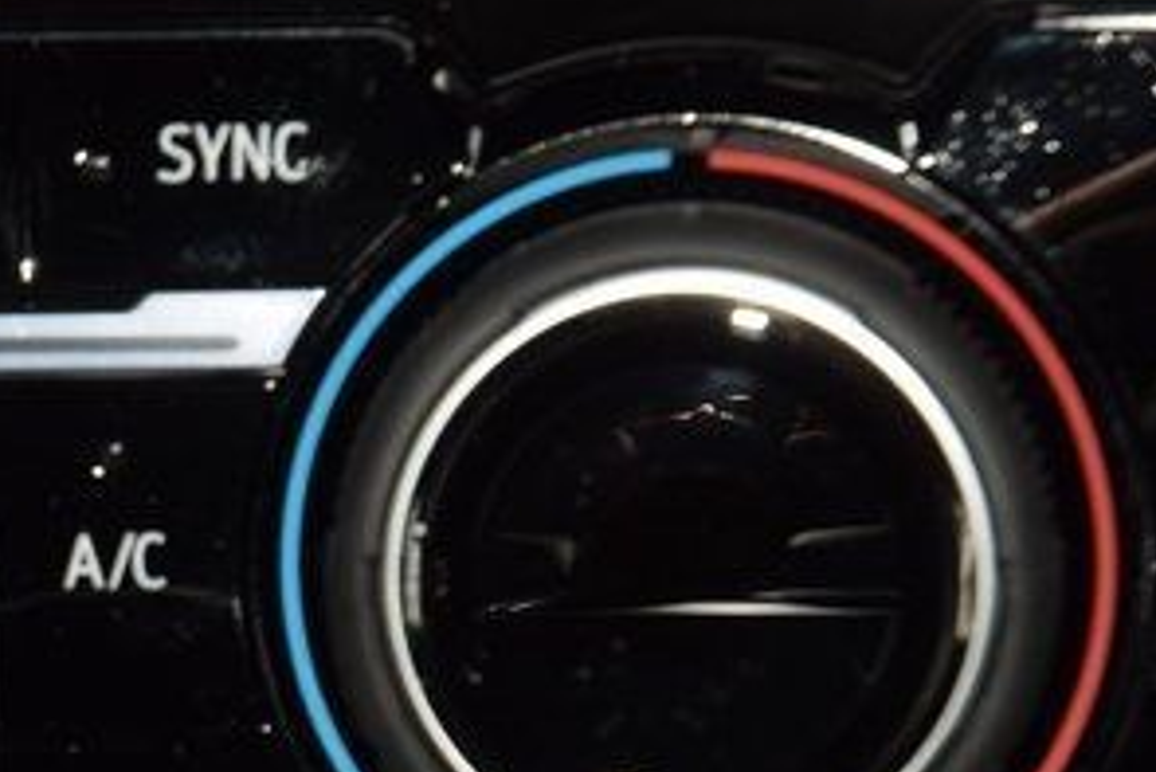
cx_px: -490
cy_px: 649
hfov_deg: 5.6
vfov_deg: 3.8
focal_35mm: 364
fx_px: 11694
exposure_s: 1/125
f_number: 8
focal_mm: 70
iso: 100
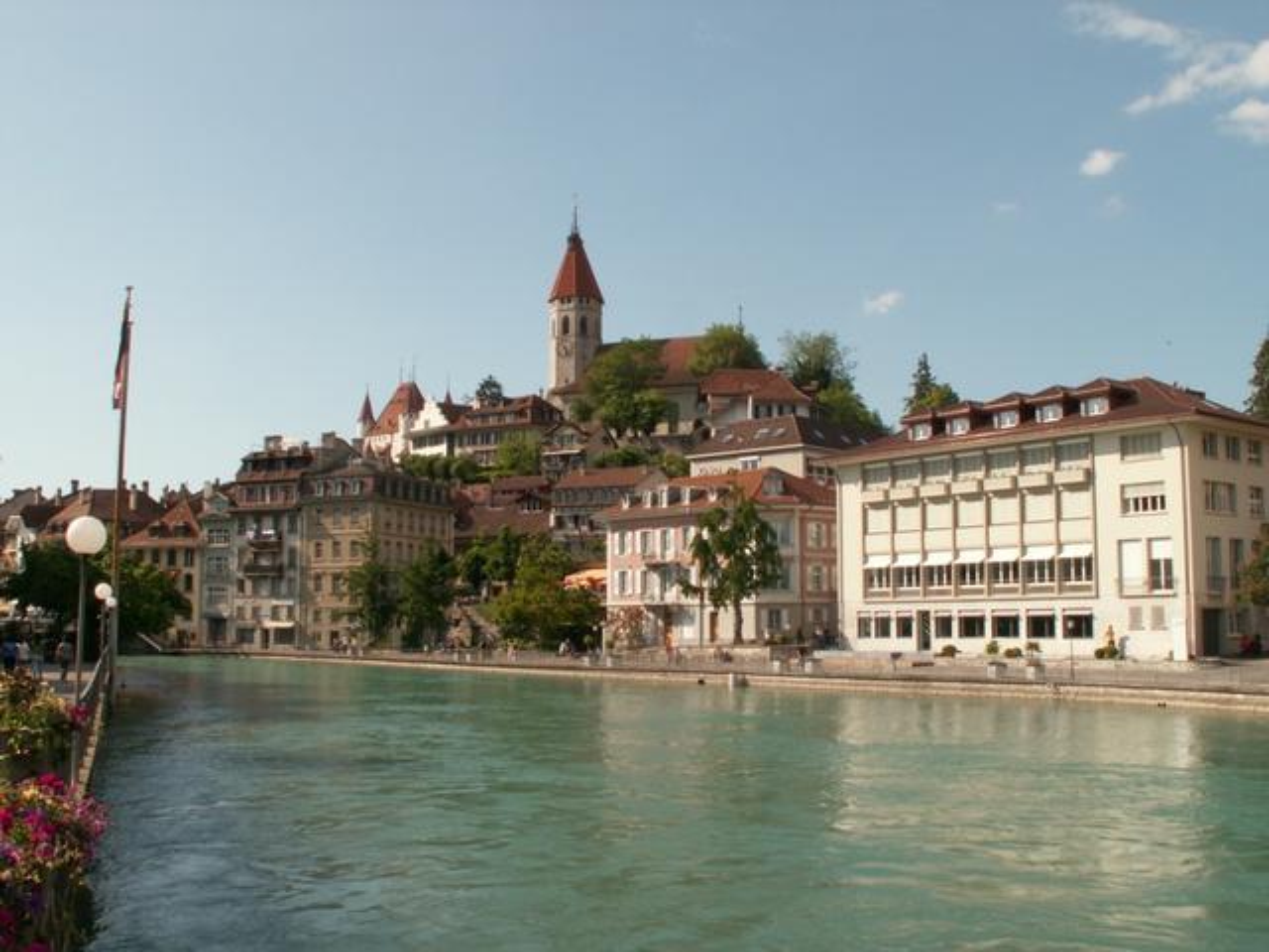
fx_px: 1283
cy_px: 476
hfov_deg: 52.6
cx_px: 634
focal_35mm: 35
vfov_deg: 40.7
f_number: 8
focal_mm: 5.86
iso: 50
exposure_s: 1/125
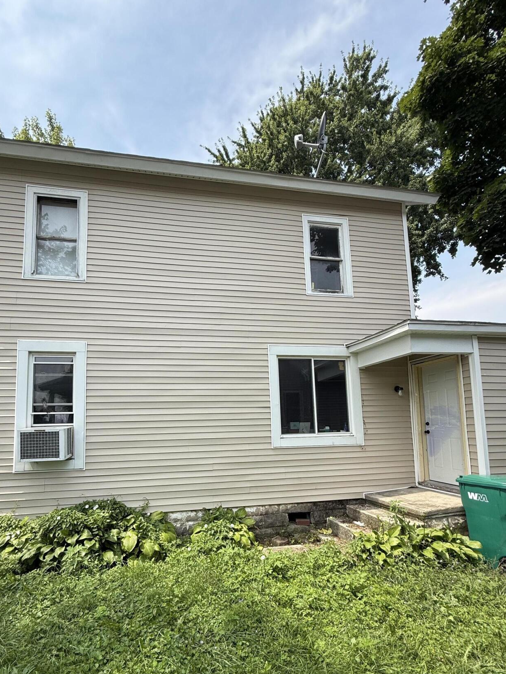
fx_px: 331
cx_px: 220
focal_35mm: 17
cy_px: 400
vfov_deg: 90.0
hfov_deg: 74.4
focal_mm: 2.22
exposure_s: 1/751
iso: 50
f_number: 2.2
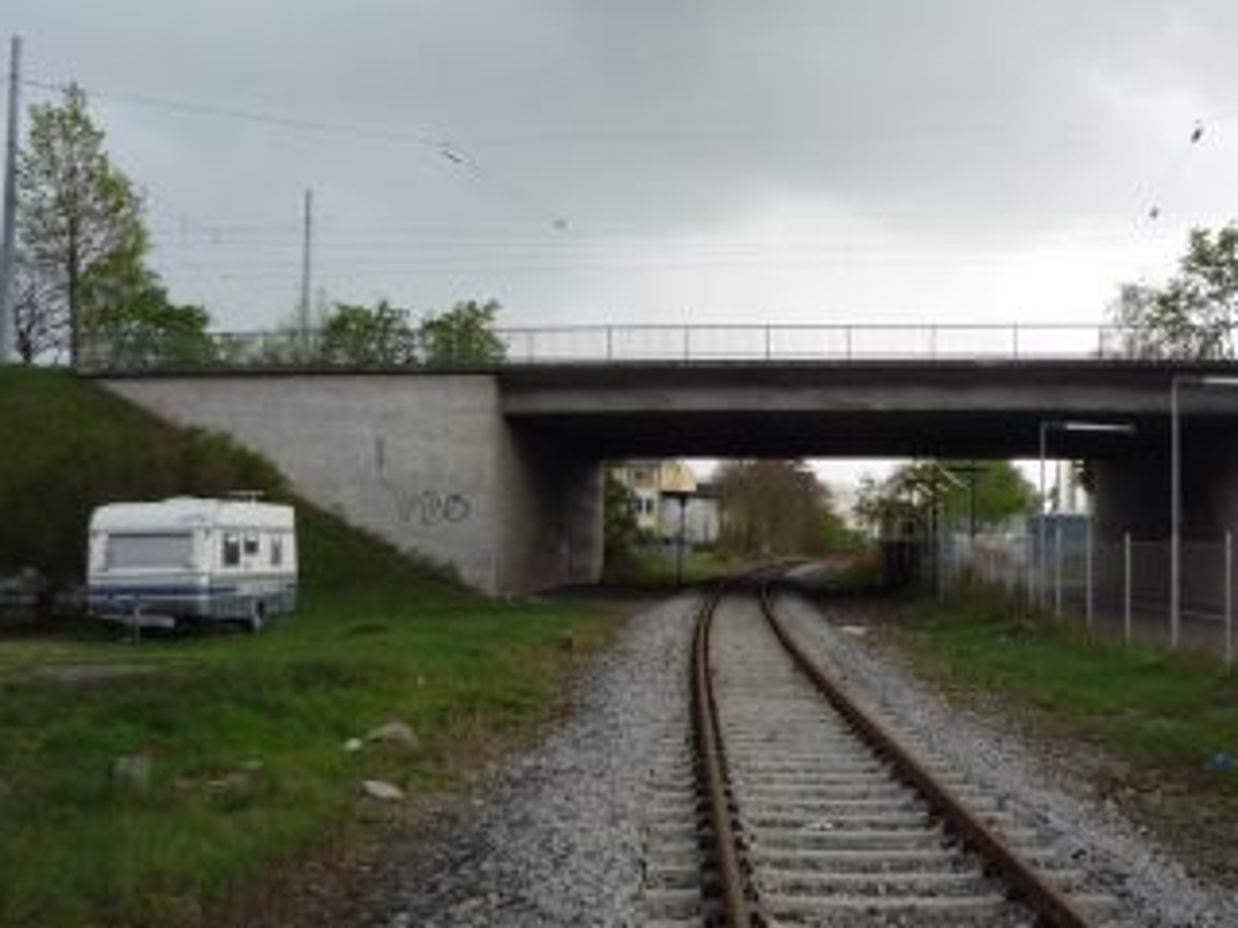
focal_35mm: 48
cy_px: 476
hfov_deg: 39.4
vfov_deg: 30.3
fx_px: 1717
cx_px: 758
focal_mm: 5.2
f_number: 4
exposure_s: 1/125
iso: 100
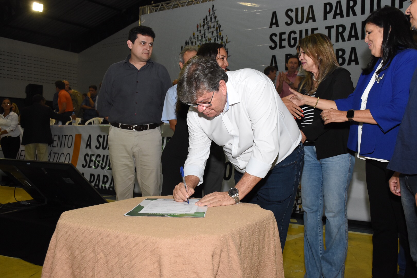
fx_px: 400
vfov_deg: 38.4
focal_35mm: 34
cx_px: 208
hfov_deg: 55.1
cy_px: 139
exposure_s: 1/160
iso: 1600
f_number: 6.3
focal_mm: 23
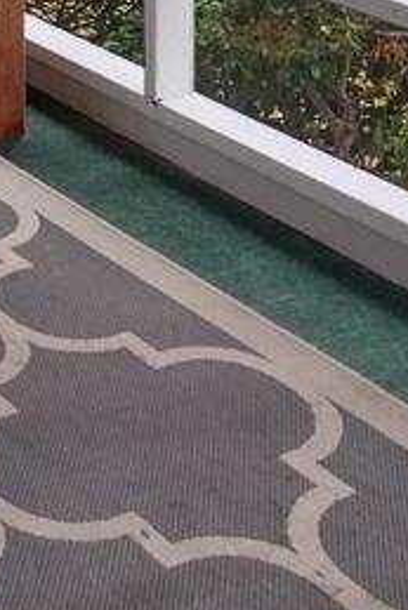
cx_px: -26
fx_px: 1511
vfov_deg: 18.8
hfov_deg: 15.0
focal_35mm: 89
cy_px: -418
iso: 1250
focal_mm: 16
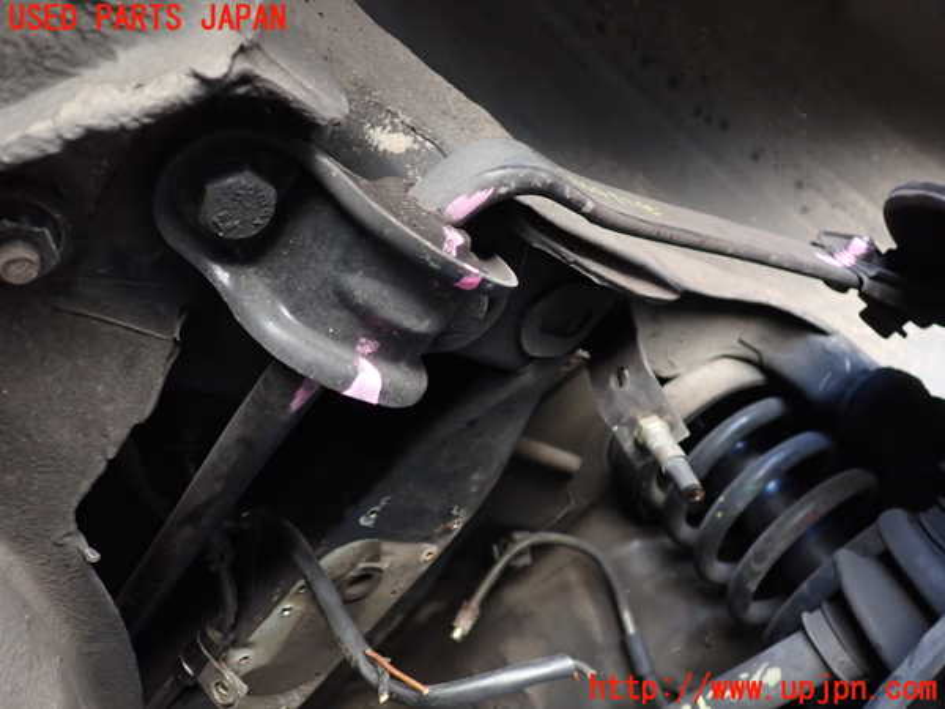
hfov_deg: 60.0
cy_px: 354
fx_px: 819
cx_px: 472
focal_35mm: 30
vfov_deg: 46.8
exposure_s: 1/30
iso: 400
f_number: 2.3
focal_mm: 5.4
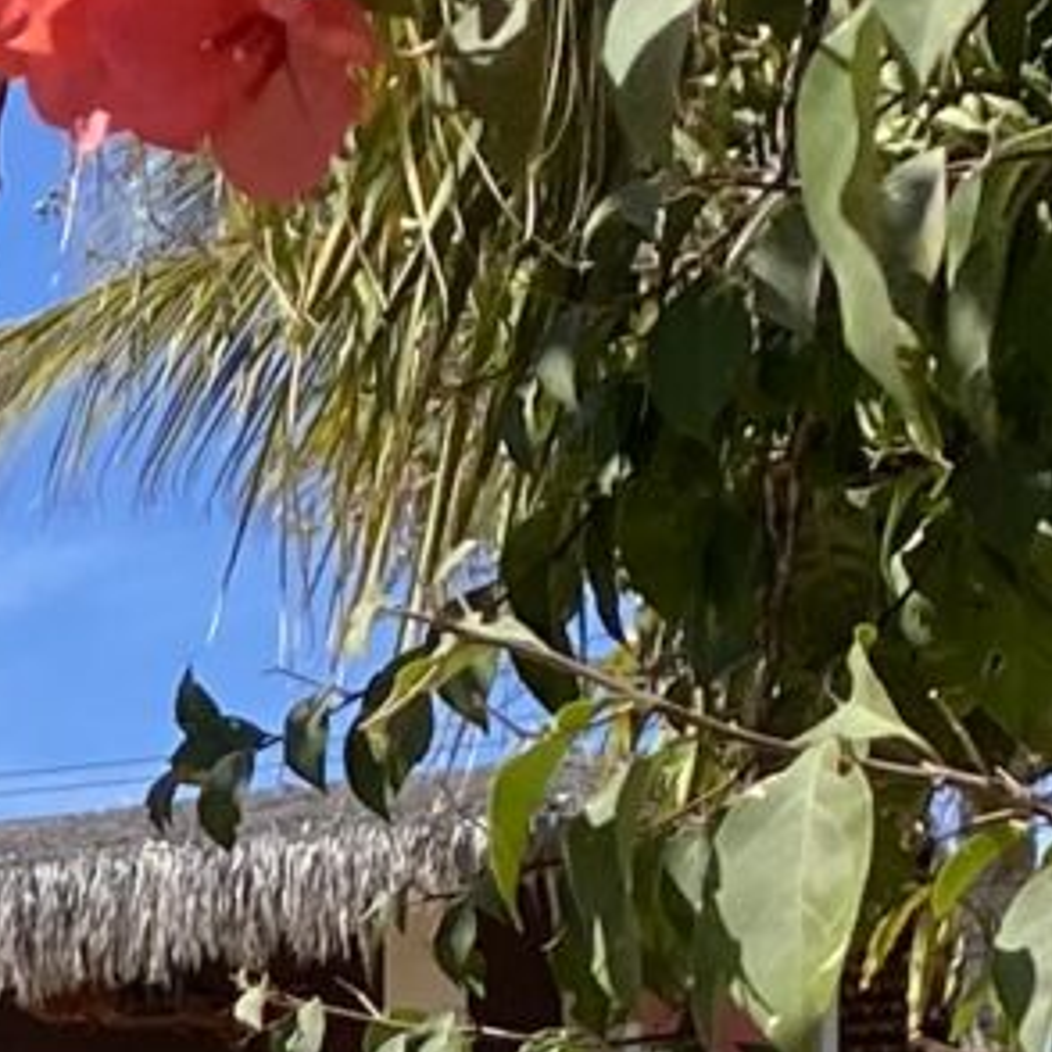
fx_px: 6877
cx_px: -1803
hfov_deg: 7.9
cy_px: 2244
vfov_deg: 8.2
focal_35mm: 200
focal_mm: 4.25
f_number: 1.8
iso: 32
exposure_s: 1/1961
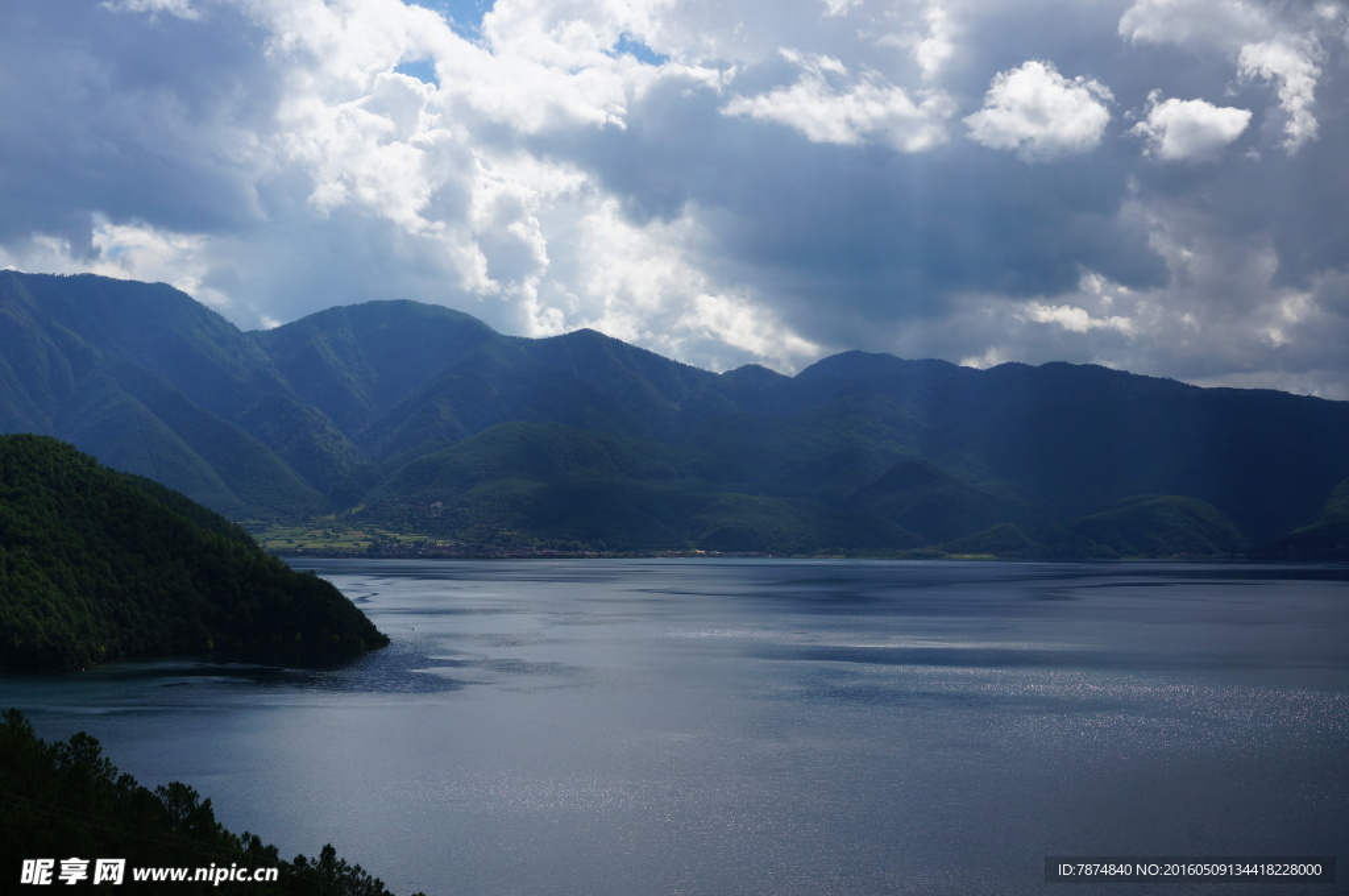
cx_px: 674
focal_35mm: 50
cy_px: 448
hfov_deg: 40.0
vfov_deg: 27.2
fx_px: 1853
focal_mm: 33
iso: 100
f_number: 13
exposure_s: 1/250
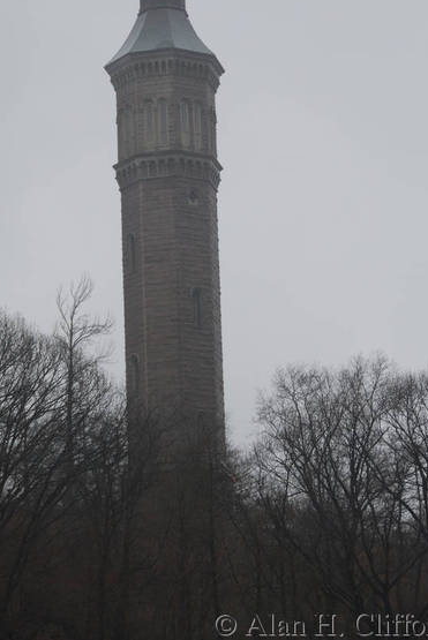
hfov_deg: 7.7
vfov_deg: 11.4
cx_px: 215
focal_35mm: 180
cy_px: 249
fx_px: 3197
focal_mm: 95
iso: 220
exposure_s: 1/200
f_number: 5.3
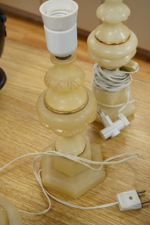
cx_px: 75
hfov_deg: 29.9
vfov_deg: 43.6
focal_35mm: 45
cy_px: 112
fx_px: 281
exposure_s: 1/125
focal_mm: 30
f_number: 9
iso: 1250
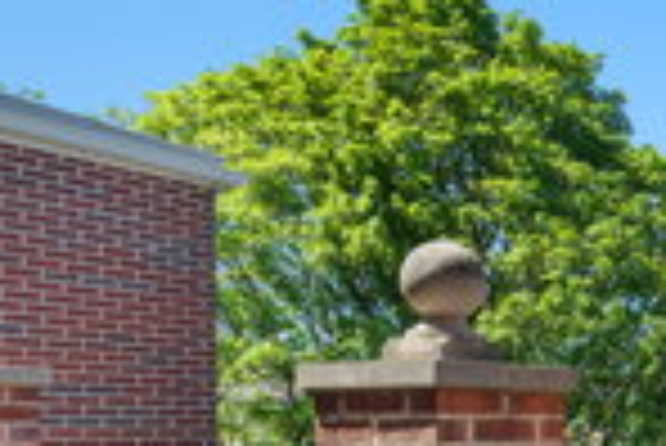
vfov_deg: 23.7
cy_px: 432
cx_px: 916
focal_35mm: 55
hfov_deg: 28.2
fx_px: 1018
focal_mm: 17
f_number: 8
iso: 400
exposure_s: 1/640
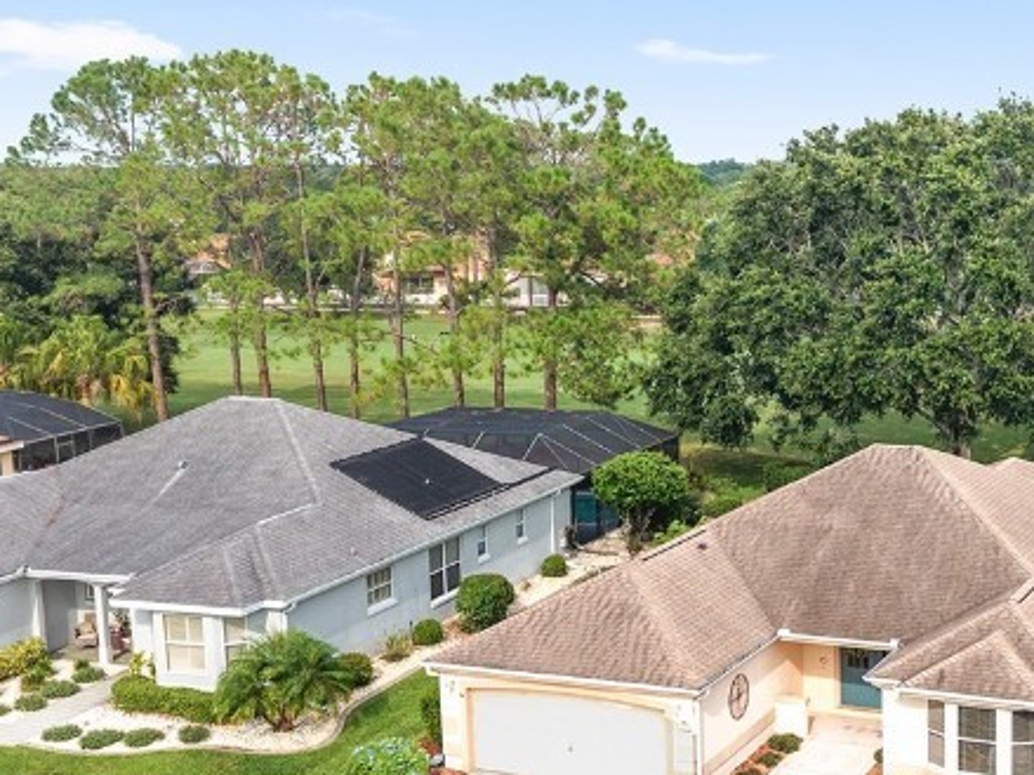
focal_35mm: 56
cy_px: 438
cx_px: 876
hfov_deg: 33.0
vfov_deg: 26.1
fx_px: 1672
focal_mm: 8.67
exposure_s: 1/2500
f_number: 1.8
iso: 120
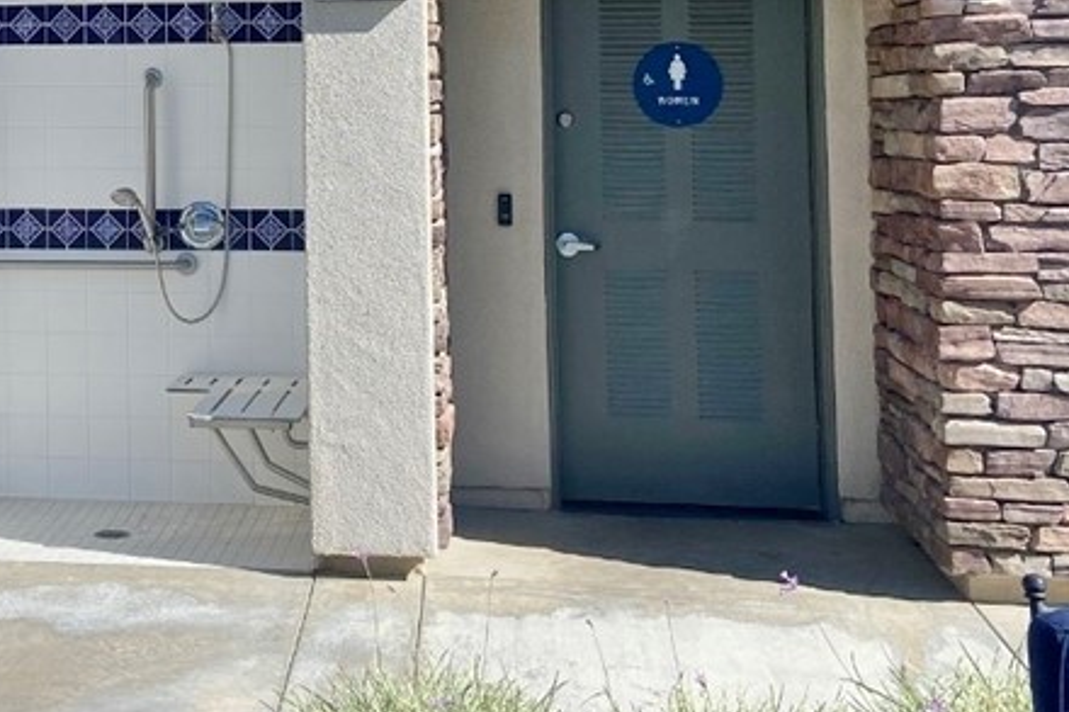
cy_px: -2
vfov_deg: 20.8
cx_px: 155
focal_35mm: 63
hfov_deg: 30.8
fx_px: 1870
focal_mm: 4.25
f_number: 1.8
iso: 32
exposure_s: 1/2755
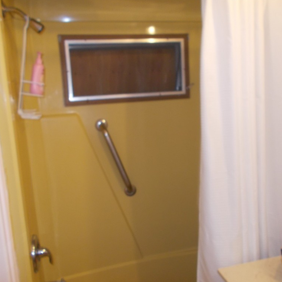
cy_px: 141
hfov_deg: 52.5
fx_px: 286
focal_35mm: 31
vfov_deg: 52.5
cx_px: 141
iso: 200
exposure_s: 1/25
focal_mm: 4.6
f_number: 3.2
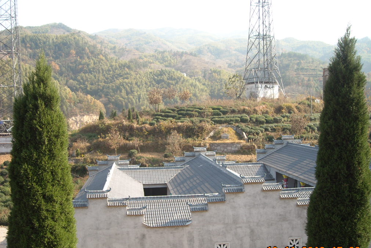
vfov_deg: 35.9
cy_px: 140
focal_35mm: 37
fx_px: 381
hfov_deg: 51.9
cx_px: 188
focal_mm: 5.7
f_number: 2.8
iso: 64
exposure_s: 1/260
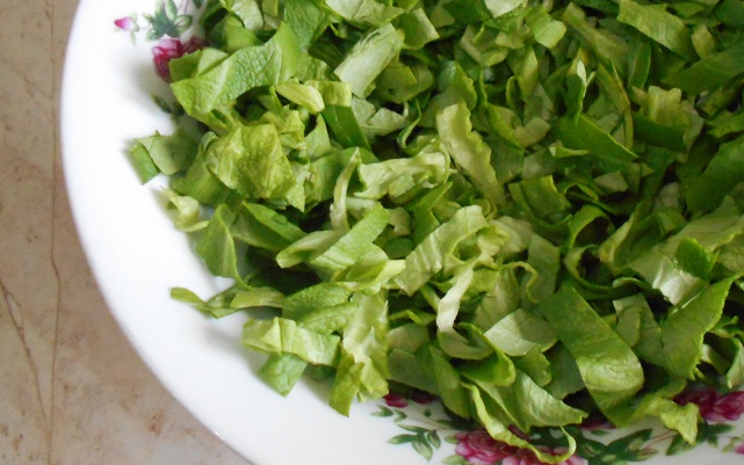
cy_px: 140
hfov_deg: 44.2
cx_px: 529
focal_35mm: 44
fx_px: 892
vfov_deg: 29.0
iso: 800
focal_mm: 4.6
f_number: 3.2
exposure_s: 1/60
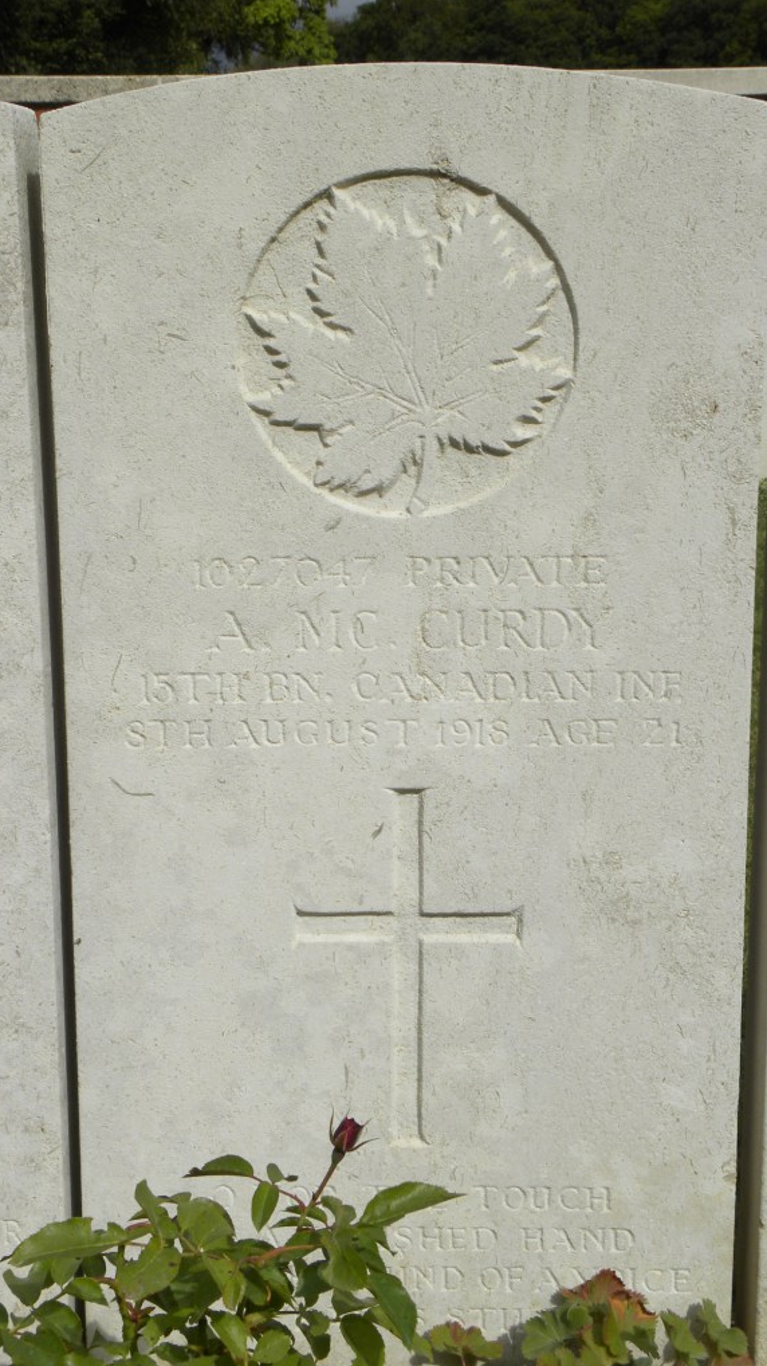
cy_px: 680
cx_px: 370
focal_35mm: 57
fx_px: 2063
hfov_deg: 21.1
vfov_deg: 36.6
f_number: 7.1
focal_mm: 9.2
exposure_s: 1/426
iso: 64
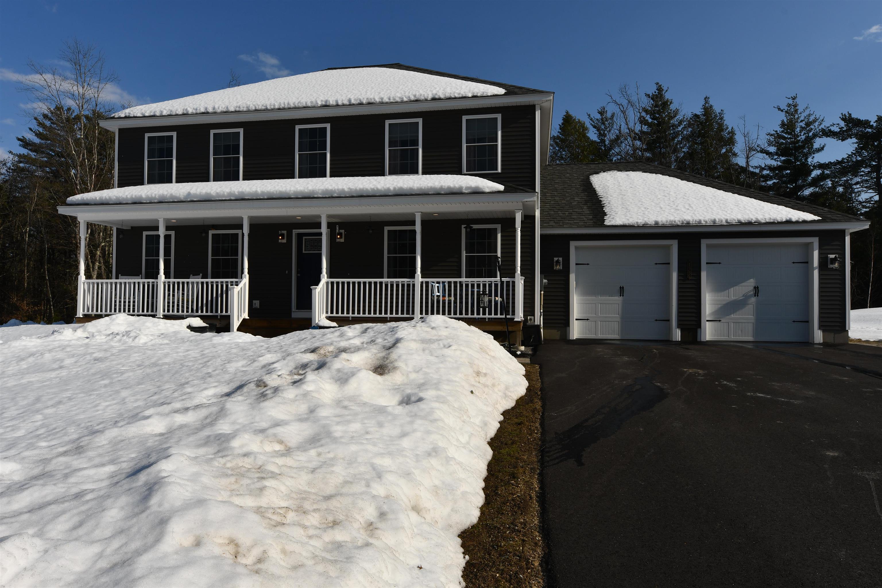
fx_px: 539
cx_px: 441
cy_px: 294
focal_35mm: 22
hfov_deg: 78.6
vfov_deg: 57.2
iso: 100
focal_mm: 15
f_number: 14
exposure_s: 1/250
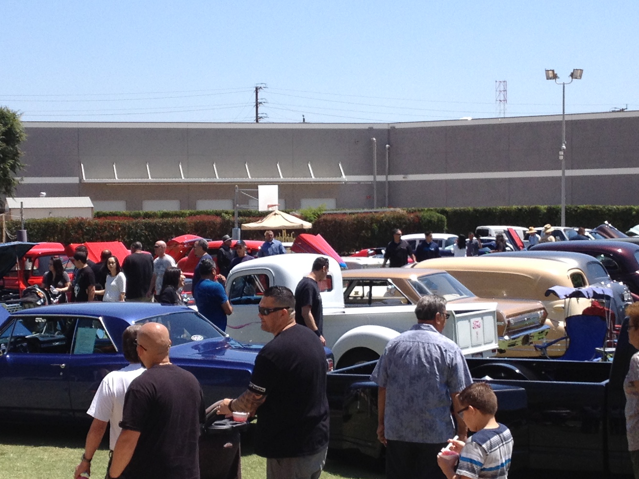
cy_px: 276
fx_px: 1588
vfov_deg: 17.2
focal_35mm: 86
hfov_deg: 22.7
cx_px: 282
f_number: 2.4
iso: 50
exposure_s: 1/1623
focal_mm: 4.28
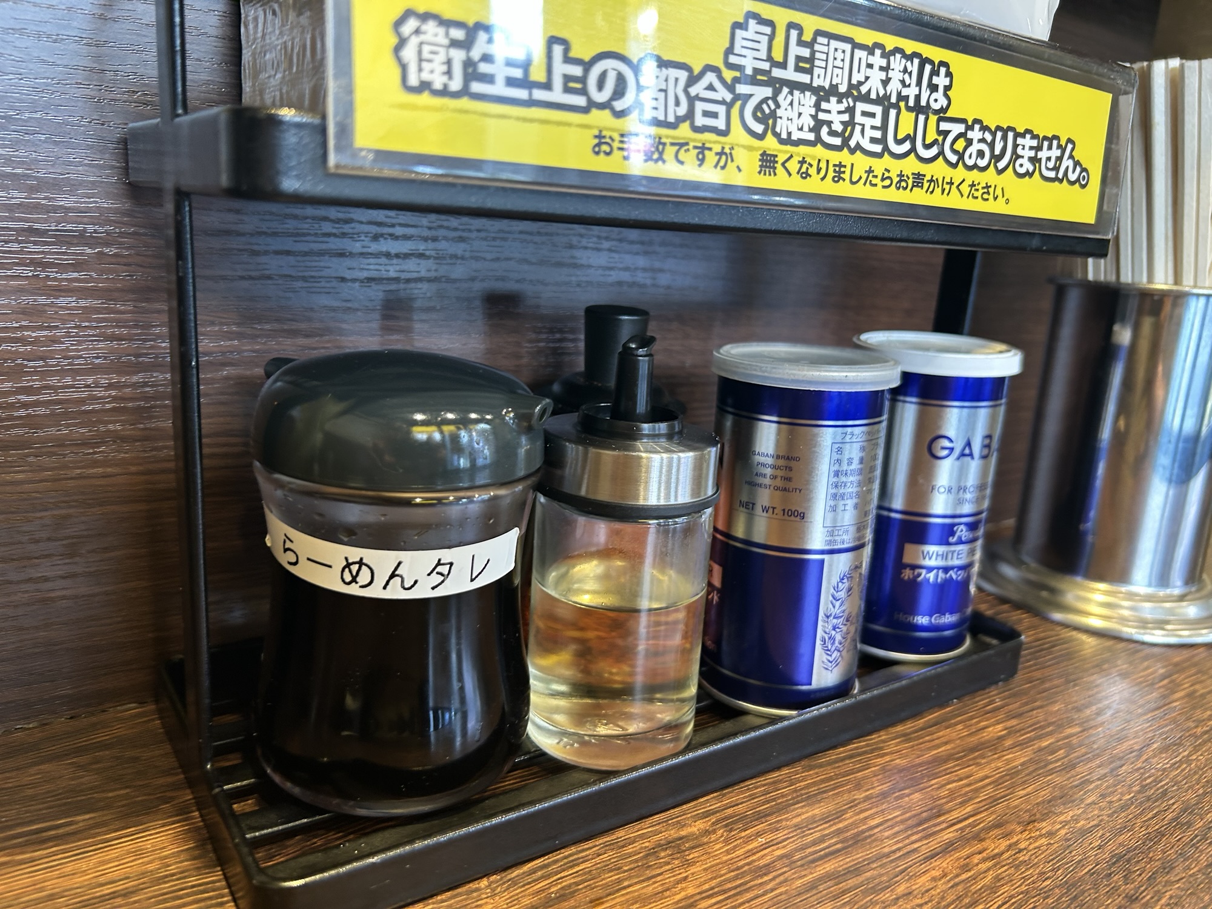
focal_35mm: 26
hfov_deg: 67.3
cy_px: 454
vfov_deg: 53.1
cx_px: 606
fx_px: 910
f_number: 1.5
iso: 100
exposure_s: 1/50
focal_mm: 5.7
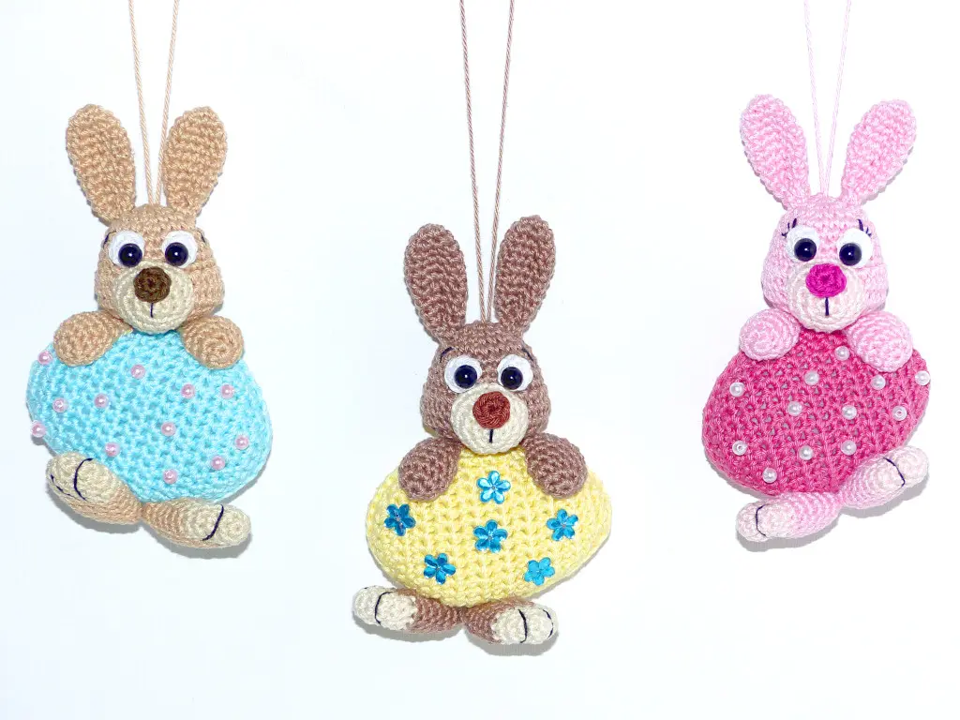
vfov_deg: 22.3
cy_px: 360
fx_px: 1830
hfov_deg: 29.4
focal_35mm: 66
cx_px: 480
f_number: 2.8
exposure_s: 1/60
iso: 100
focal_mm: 11.9
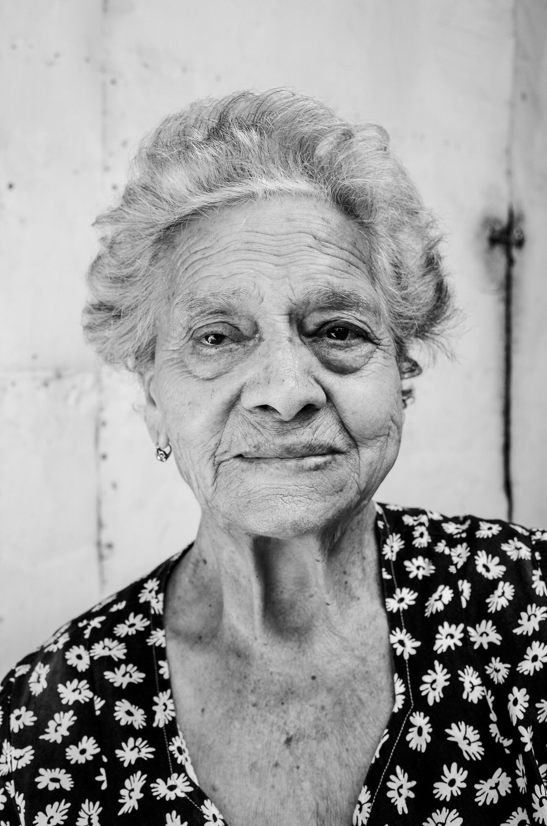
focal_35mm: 35
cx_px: 274
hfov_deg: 37.7
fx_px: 801
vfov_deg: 54.5
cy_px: 413
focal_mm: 18.3
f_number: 4
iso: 400
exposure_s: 1/320
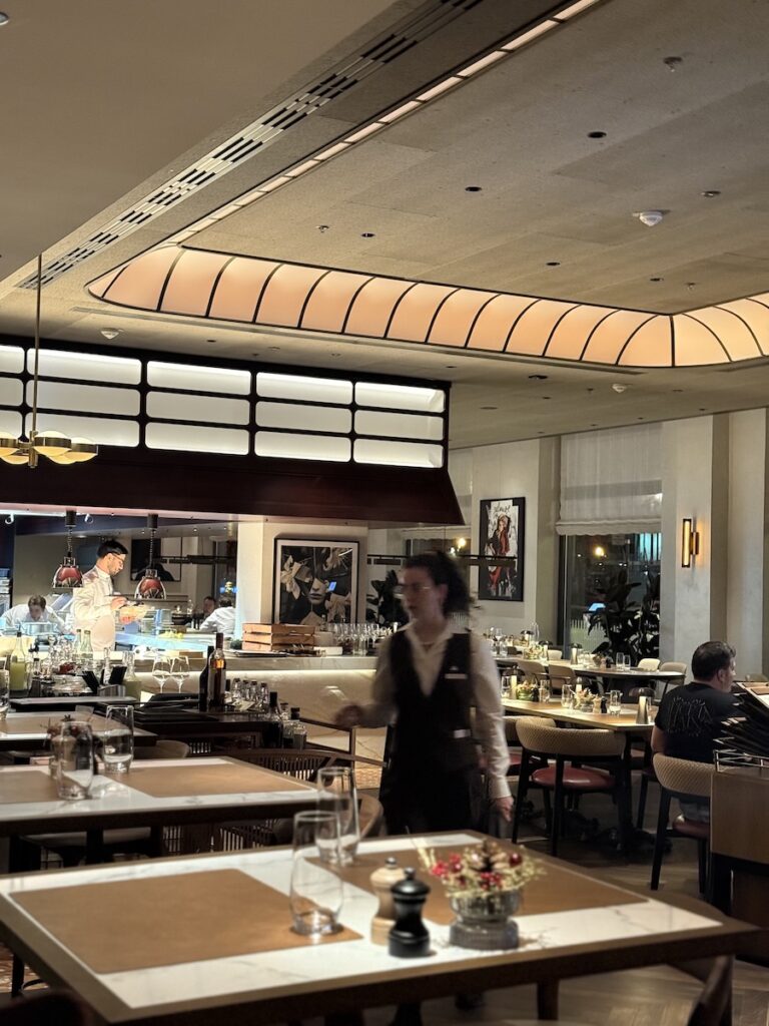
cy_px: 513
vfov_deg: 39.7
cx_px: 384
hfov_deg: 30.3
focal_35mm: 48
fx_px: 1422
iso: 500
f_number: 1.78
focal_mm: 6.76
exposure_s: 1/30
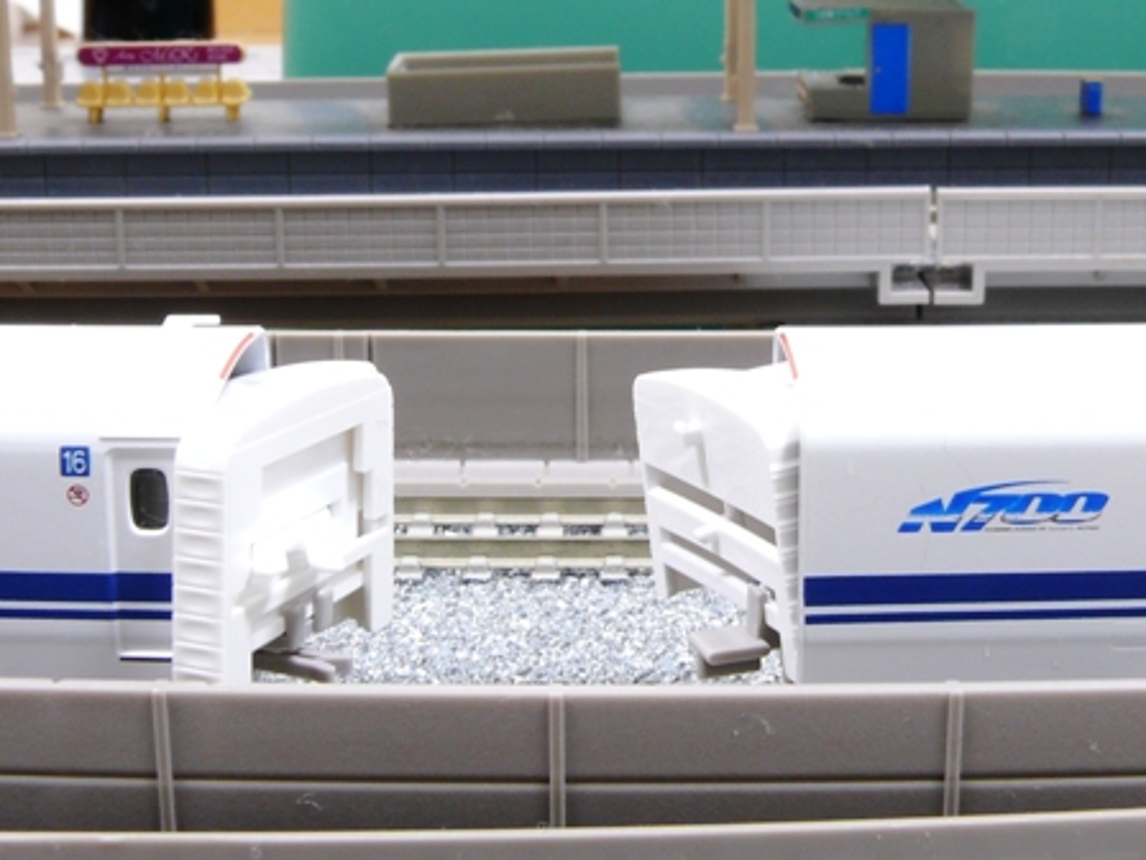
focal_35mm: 35
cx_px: 573
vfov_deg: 40.7
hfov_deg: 52.6
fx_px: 1159
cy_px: 430
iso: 100
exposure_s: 3.2
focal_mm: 7.4
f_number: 10
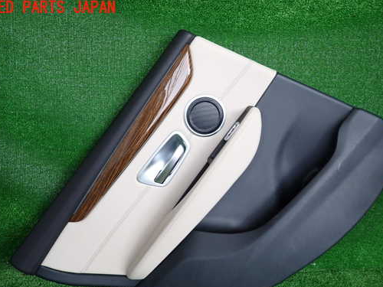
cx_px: 206
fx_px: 332
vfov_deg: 46.6
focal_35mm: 30
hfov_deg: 59.9
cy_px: 171
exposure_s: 1/80
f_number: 2
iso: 200
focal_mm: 4.5
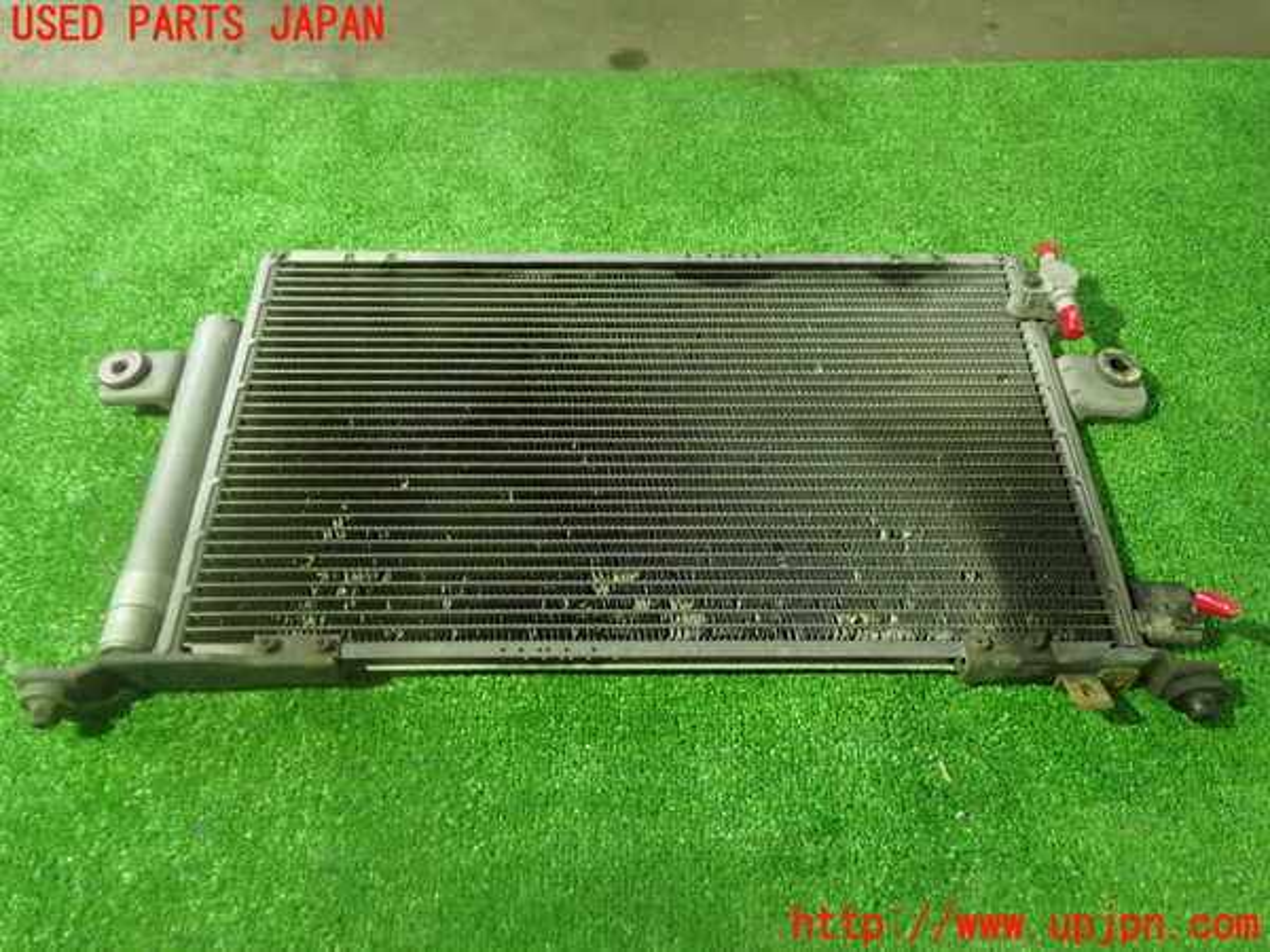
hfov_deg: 60.0
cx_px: 635
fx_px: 1101
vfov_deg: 46.8
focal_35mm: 30
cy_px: 476
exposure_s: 1/25
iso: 800
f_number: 2.3
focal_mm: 5.4
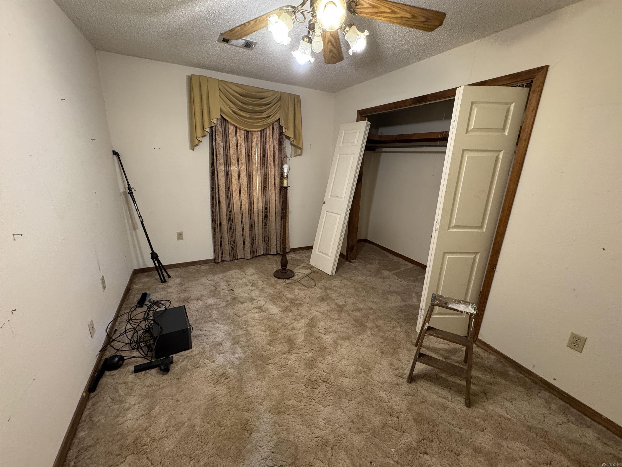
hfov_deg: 102.1
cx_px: 311
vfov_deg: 85.7
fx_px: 252
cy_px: 234
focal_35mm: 14
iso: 400
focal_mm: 2.22
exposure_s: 1/60
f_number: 2.2
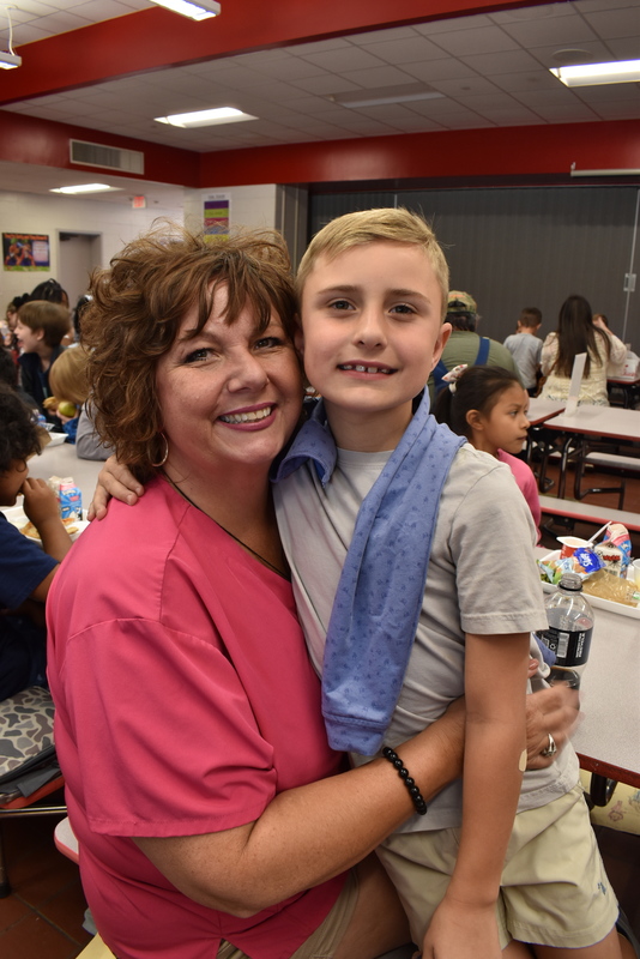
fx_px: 719
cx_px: 320
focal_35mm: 27
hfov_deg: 48.0
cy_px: 480
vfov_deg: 67.4
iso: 400
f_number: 7.1
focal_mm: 18
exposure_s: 1/30
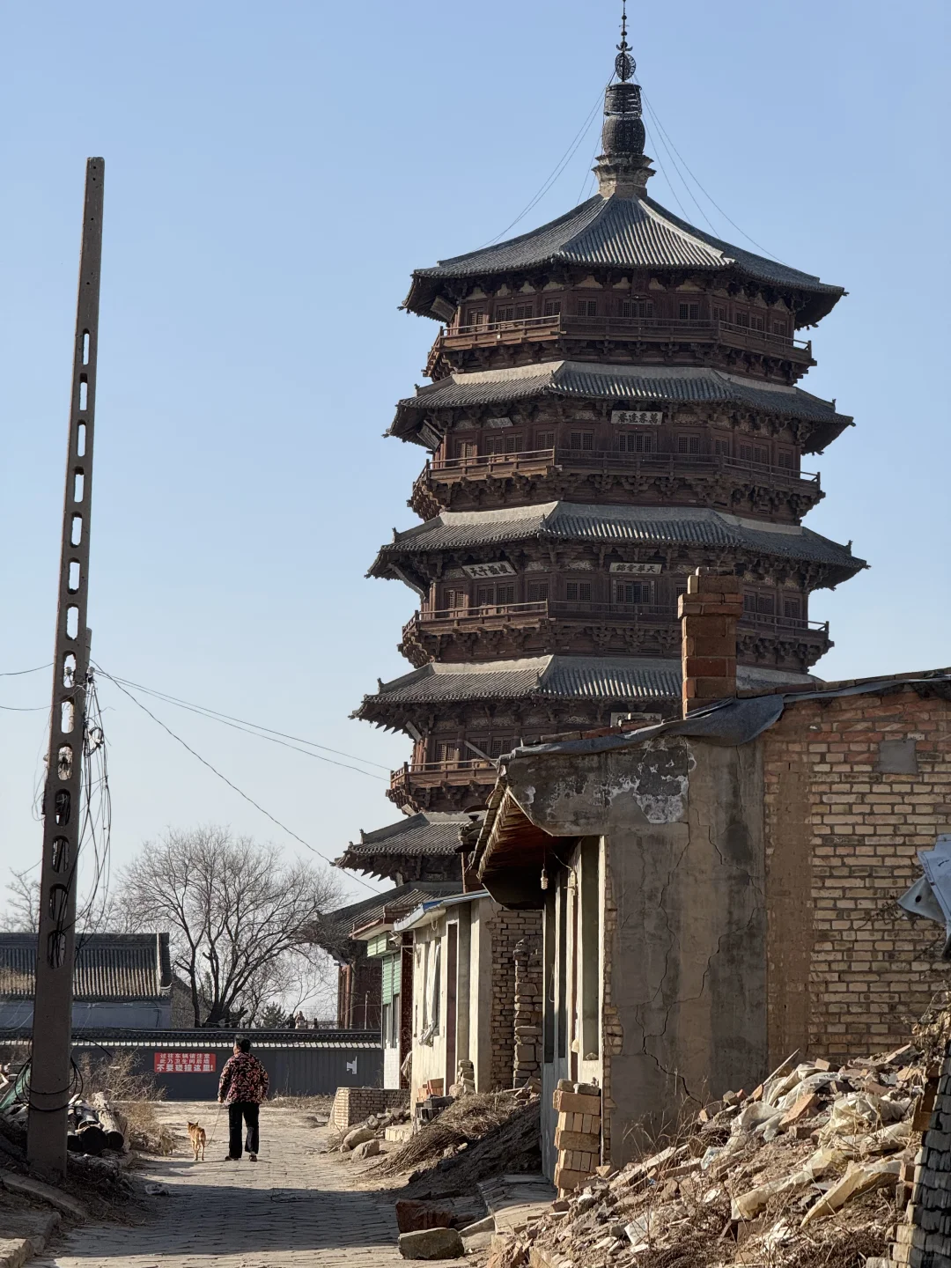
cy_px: 634
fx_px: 4396
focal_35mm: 120
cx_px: 476
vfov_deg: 16.4
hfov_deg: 12.3
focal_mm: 15.66
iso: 50
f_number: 2.8
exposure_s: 1/1546
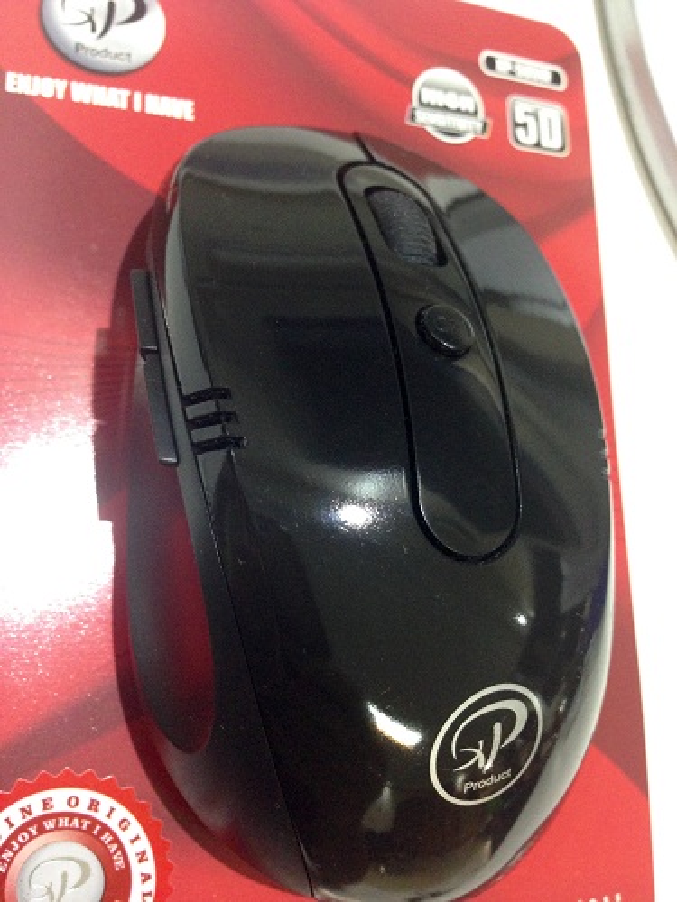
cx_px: 338
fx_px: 861
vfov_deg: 55.4
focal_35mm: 33
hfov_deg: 42.9
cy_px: 451
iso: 250
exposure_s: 1/20
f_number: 2.4
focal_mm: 4.12
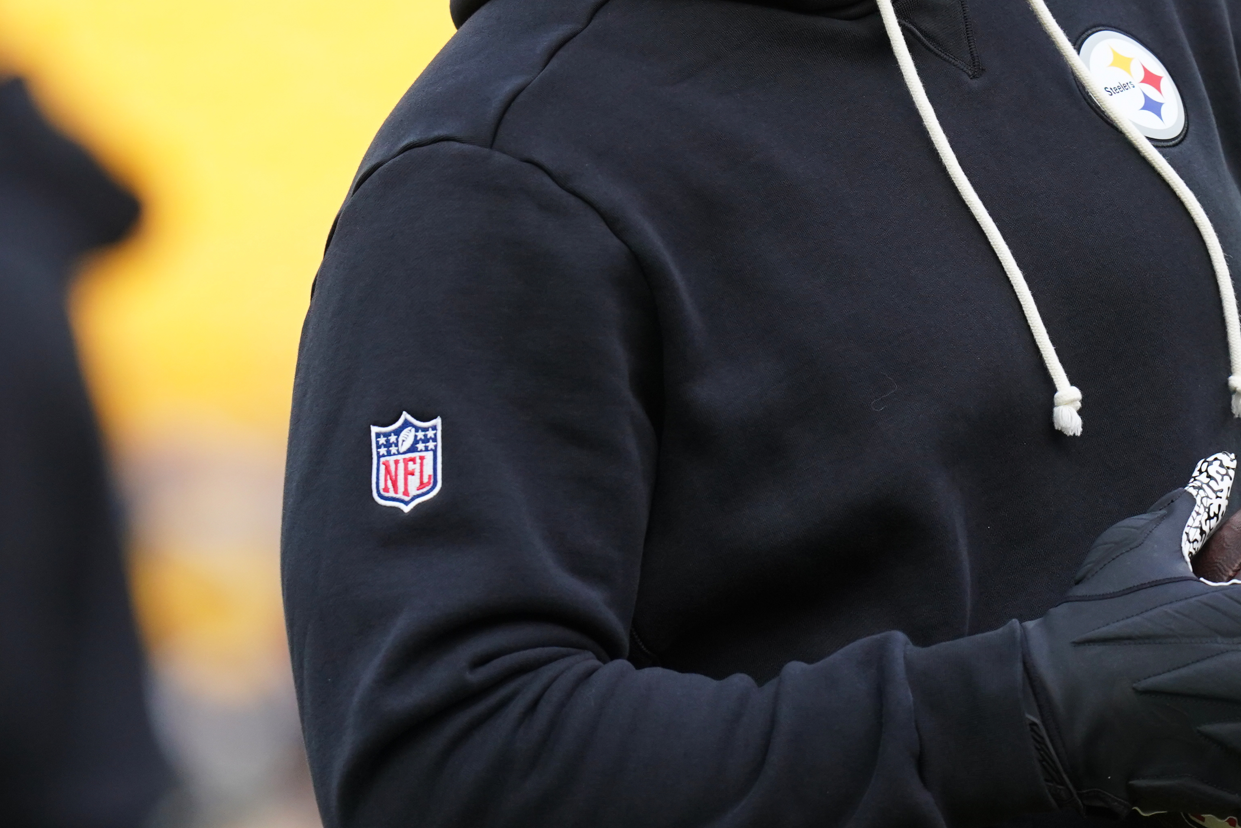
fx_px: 27025
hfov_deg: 2.6
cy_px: 78
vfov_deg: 1.8
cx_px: 1006
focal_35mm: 784
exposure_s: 1/2000
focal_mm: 400
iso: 1250
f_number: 4
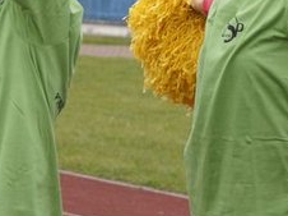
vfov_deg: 4.8
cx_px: 171
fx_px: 2588
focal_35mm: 311
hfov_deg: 6.4
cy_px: -14
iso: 1600
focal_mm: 75
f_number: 5.6
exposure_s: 1/1250
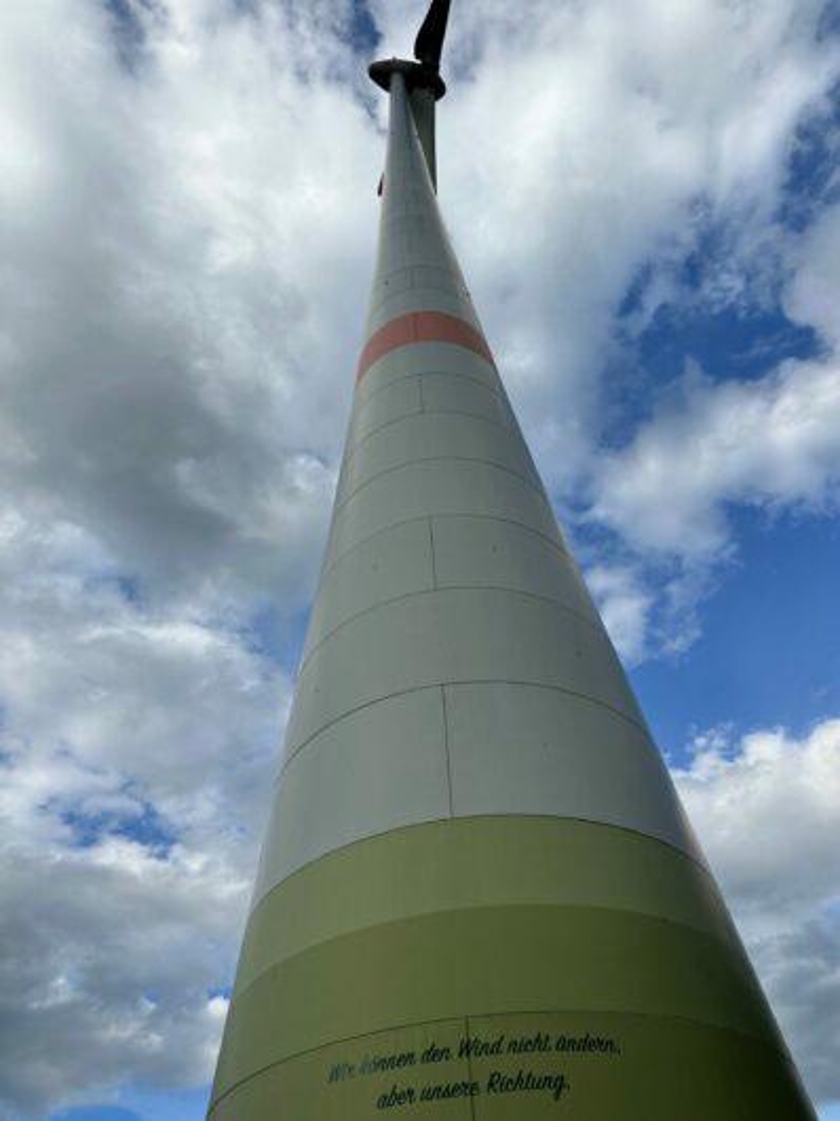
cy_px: 560
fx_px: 777
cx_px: 420
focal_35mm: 24
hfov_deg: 56.8
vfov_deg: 71.6
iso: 80
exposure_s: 1/5848
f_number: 1.78
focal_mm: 6.86
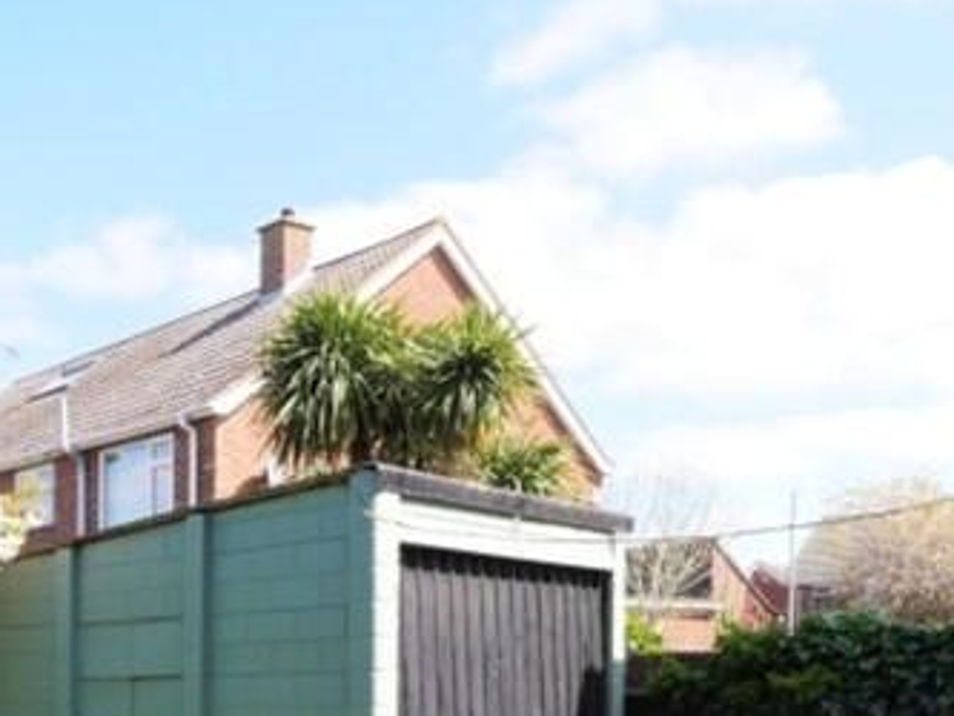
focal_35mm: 43
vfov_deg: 31.3
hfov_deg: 41.5
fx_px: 1185
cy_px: 706
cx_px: 158
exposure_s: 1/320
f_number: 6.3
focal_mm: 7
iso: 200
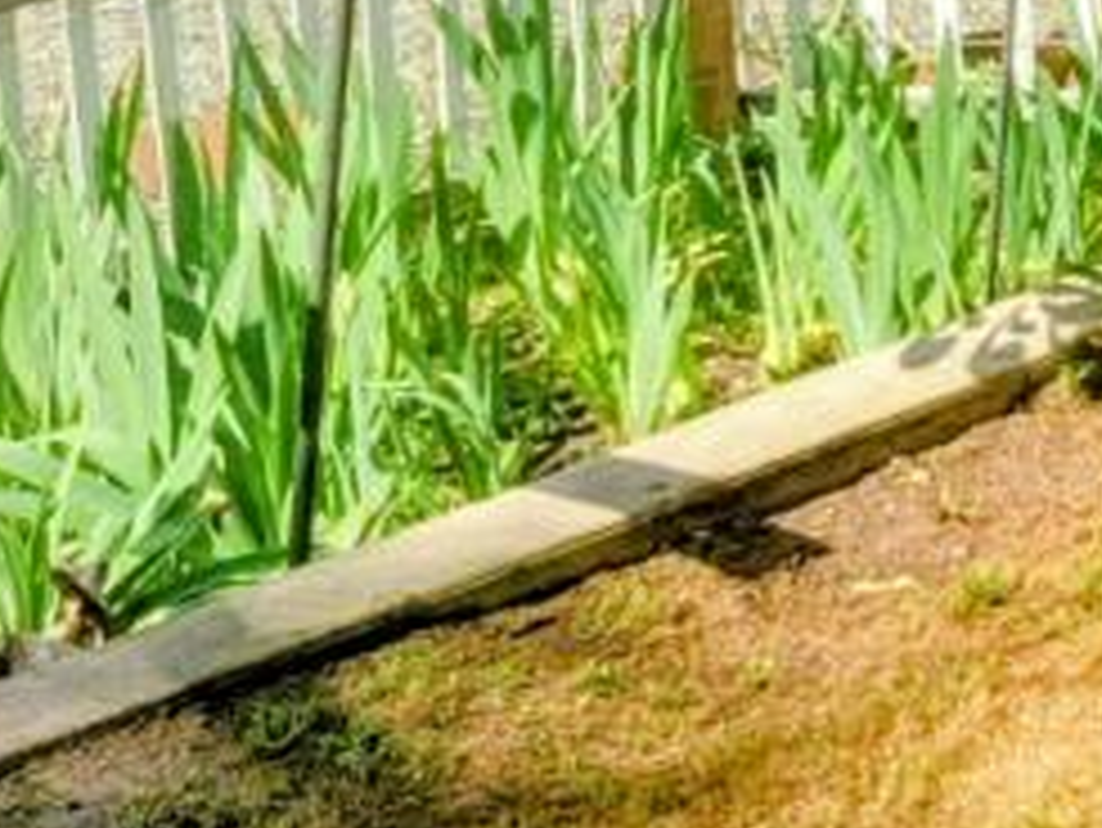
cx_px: 2870
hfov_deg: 10.6
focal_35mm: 153
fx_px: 4873
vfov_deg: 9.2
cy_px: -767
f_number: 1.8
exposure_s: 1/488
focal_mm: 7
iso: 20
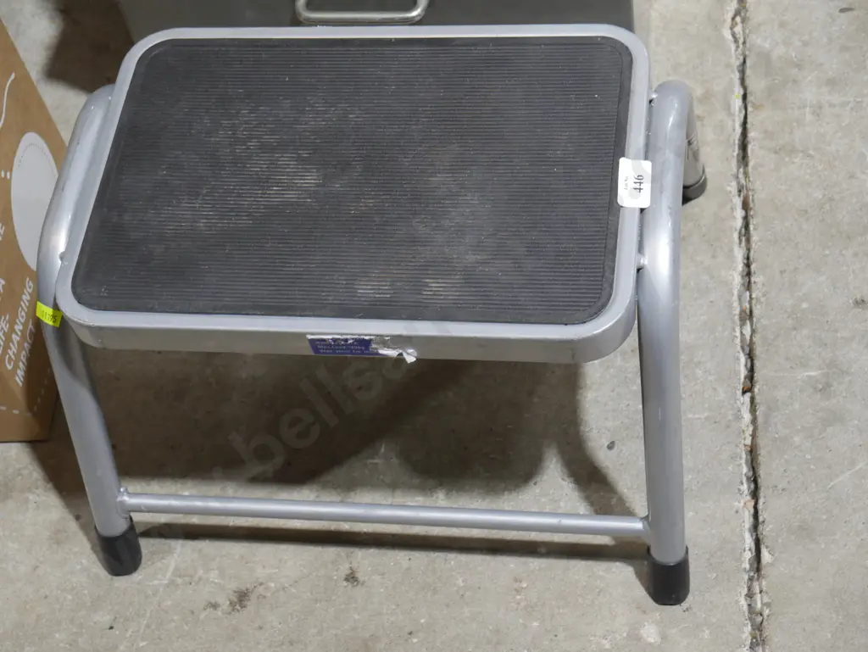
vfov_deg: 22.9
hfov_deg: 30.3
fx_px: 1606
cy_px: 326
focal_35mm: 64
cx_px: 434
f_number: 5.4
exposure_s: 1/80
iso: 1000
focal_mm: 32
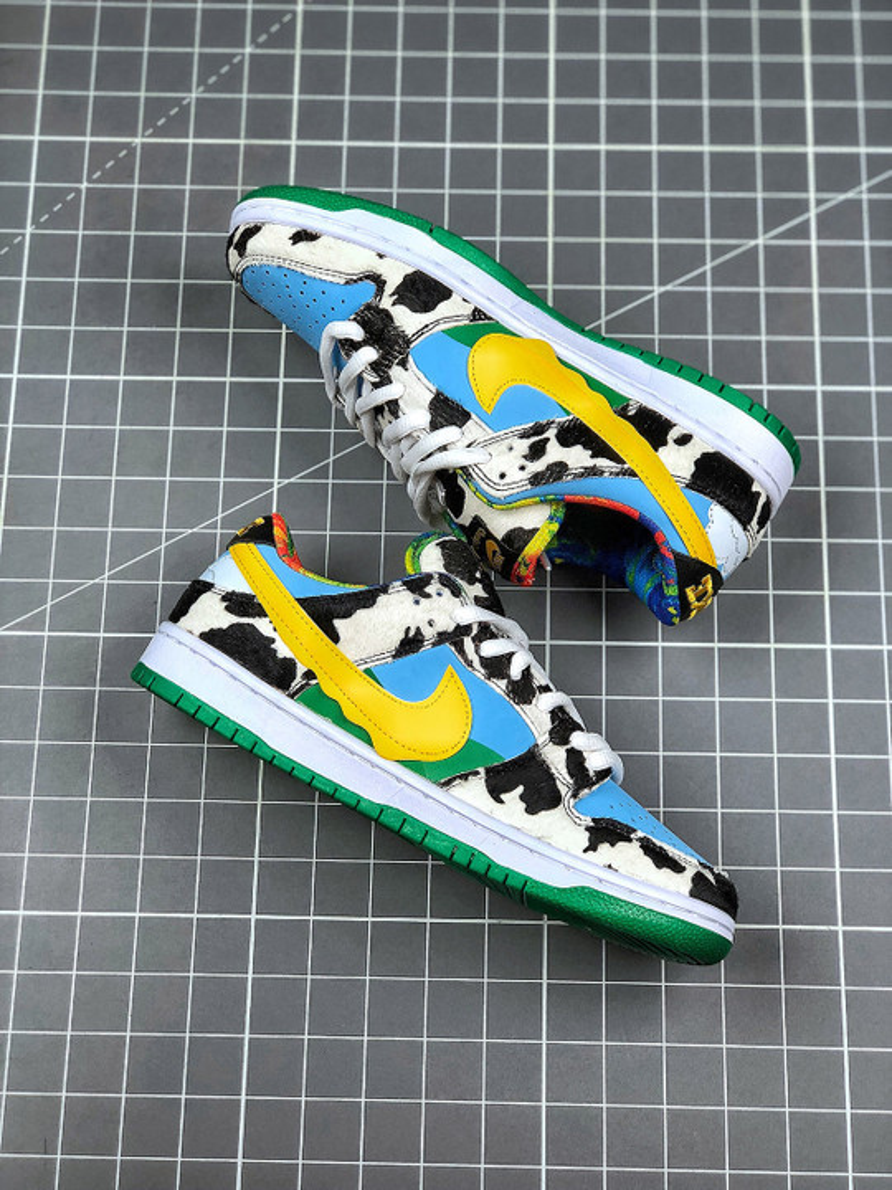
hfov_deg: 25.7
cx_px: 446
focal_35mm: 57
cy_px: 595
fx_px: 1958
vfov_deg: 33.8
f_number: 2.8
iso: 40
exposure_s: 1/50
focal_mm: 6.6
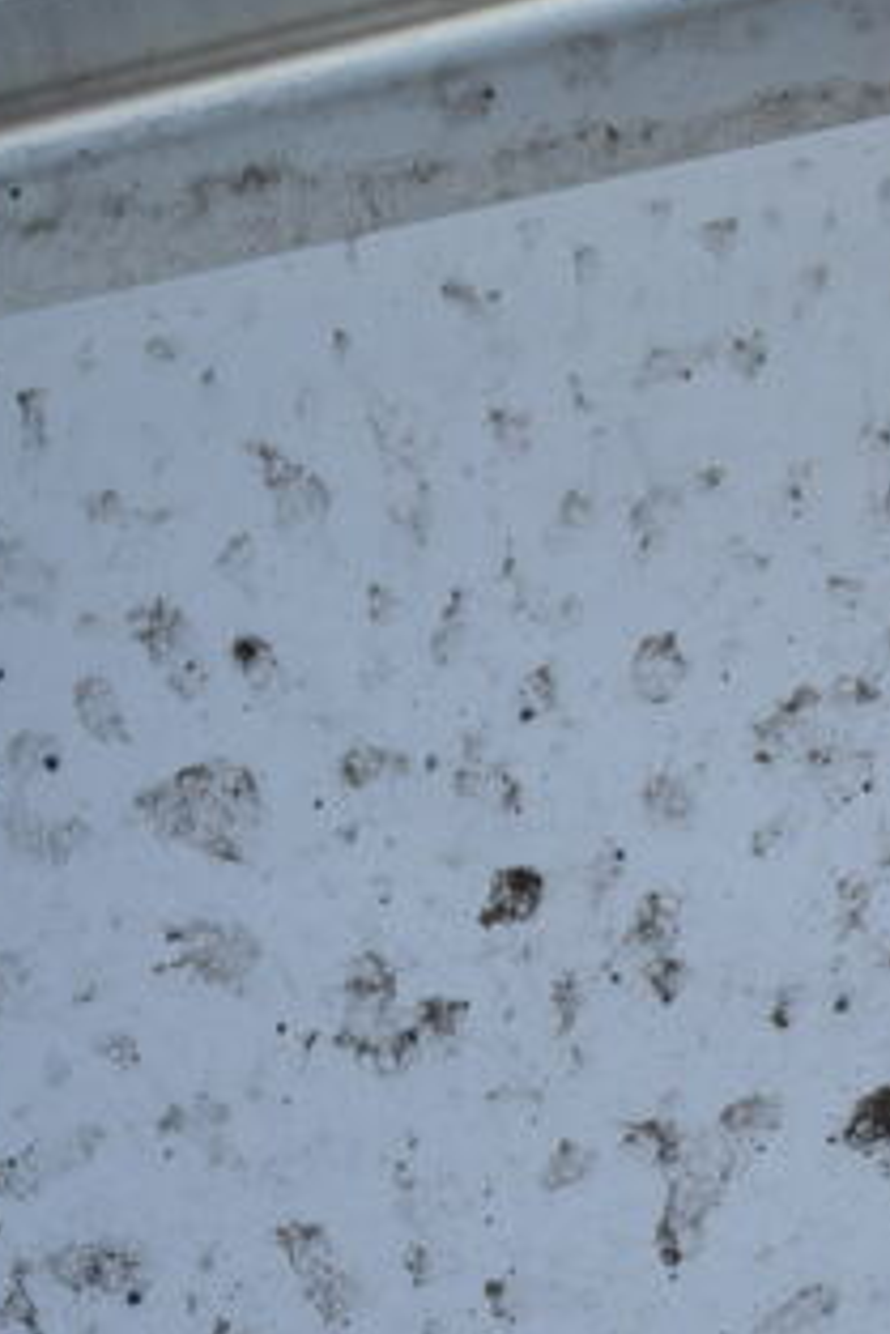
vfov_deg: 13.4
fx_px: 5519
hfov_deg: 9.2
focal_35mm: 149
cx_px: 417
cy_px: 1617
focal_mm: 34
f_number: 4.5
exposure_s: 1/125
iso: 100
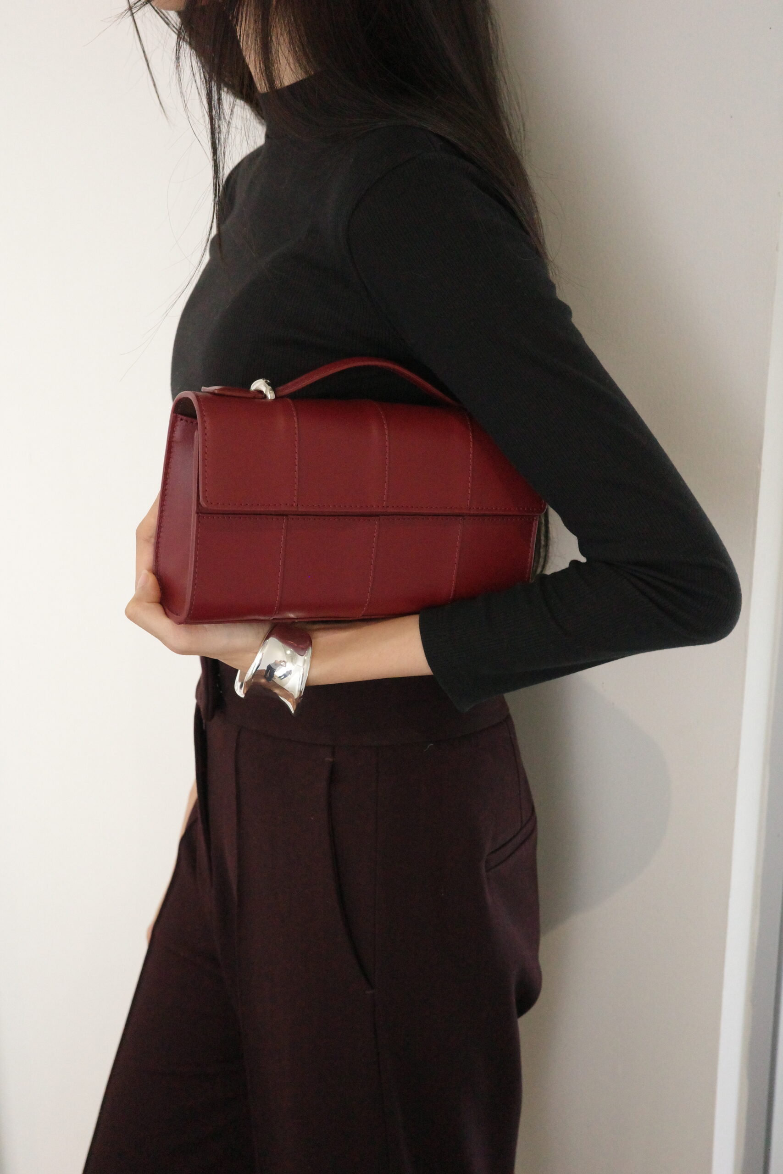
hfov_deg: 33.4
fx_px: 1305
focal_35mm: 40
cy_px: 587
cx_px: 392
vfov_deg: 48.5
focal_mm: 26
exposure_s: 1/250
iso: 6400
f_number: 4.5
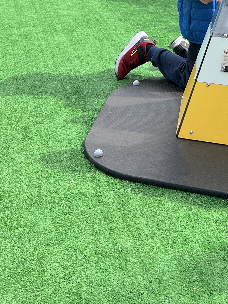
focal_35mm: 67
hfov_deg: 20.7
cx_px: 260
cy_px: -63
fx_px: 589
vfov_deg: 25.9
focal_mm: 5.7
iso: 50
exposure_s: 1/1068
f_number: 1.5
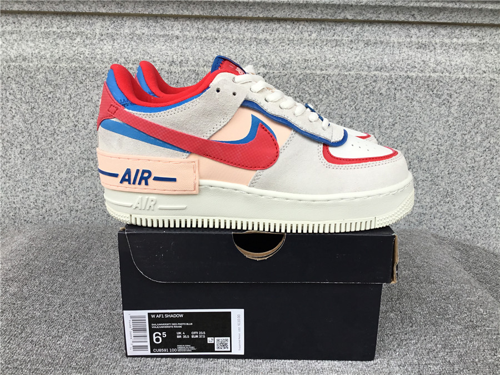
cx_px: 250
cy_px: 188
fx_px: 448
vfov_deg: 45.4
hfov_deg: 58.4
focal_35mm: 31
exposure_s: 1/231
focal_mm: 3.3
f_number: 2.4
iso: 25
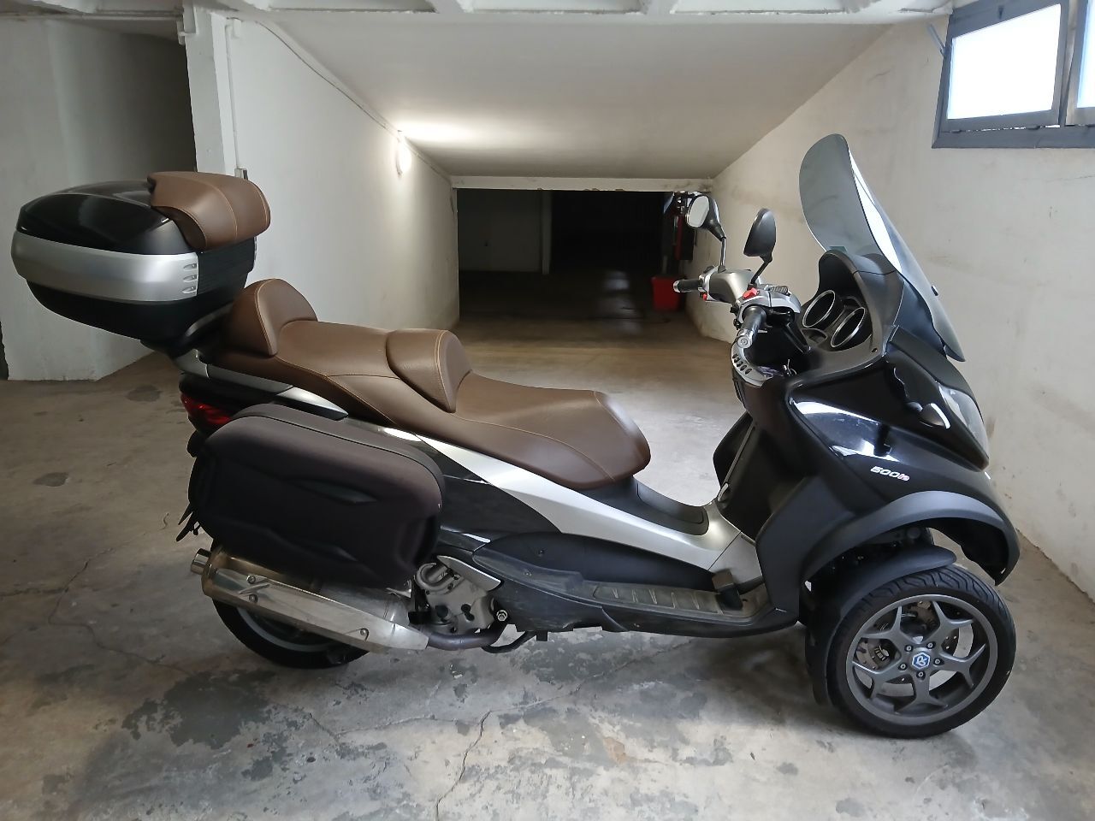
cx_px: 548
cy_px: 410
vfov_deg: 53.1
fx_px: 822
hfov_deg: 67.3
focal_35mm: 26
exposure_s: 1/25
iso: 250
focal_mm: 3.98
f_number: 1.8
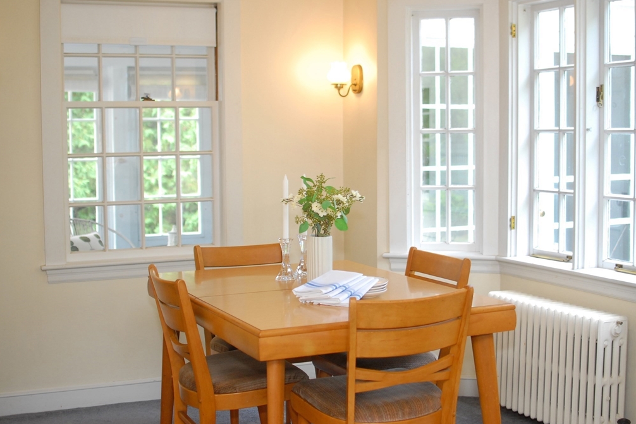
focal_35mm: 54
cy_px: 209
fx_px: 945
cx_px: 320
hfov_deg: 37.2
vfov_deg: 25.3
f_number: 2.5
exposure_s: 1/160
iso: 400
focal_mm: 35
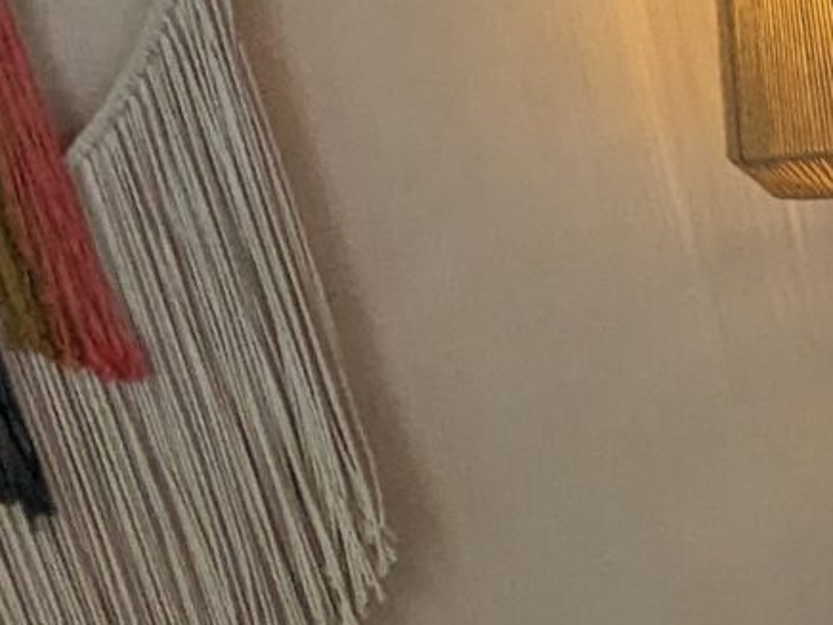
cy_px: 1158
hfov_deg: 14.4
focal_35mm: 94
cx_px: 1960
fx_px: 2262
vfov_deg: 13.8
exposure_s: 1/120
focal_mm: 2.35
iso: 155
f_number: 2.2
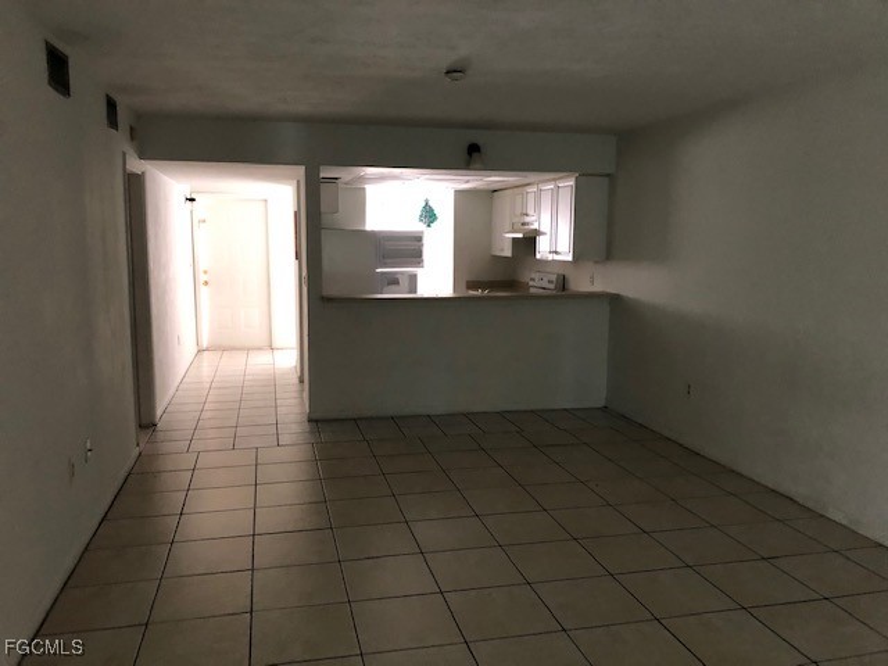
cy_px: 333
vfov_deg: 49.7
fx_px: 718
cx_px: 444
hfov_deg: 63.4
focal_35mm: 28
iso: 100
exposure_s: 1/11
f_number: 1.8
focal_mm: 3.99
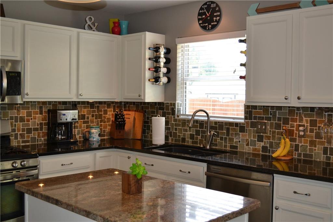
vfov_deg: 31.9
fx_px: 388
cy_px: 111
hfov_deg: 46.4
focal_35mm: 42
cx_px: 166
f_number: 4.5
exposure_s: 1/100
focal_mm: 28
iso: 400
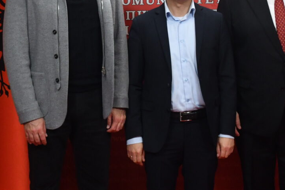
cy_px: 73
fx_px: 744
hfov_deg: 21.7
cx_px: 164
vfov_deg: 14.5
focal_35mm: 94
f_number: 3.5
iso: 1000
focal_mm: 22
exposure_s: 1/500
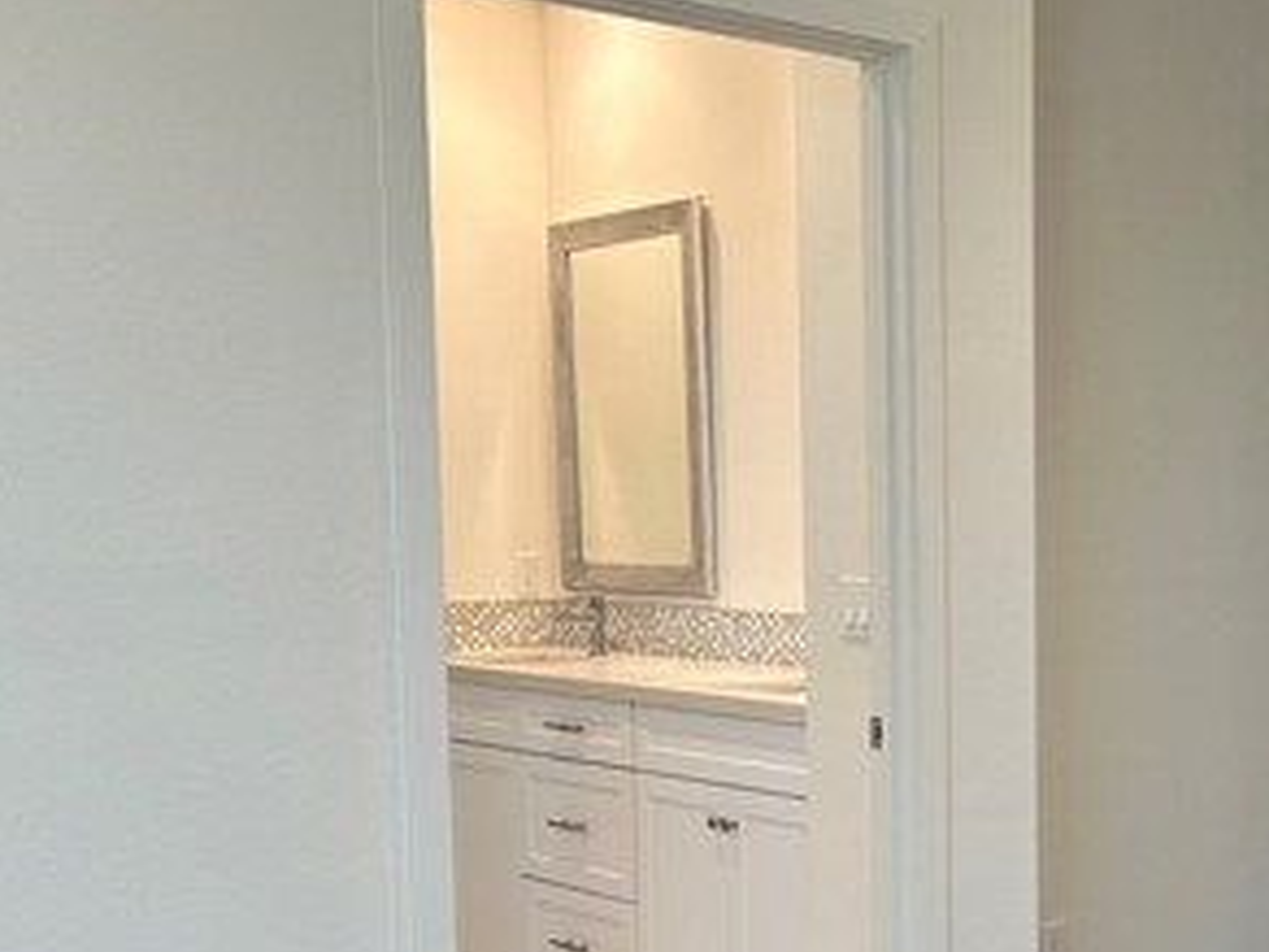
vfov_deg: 25.3
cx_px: 1169
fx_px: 2090
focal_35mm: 57
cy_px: 743
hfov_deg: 32.0
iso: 64
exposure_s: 1/120
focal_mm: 5.7
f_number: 1.5
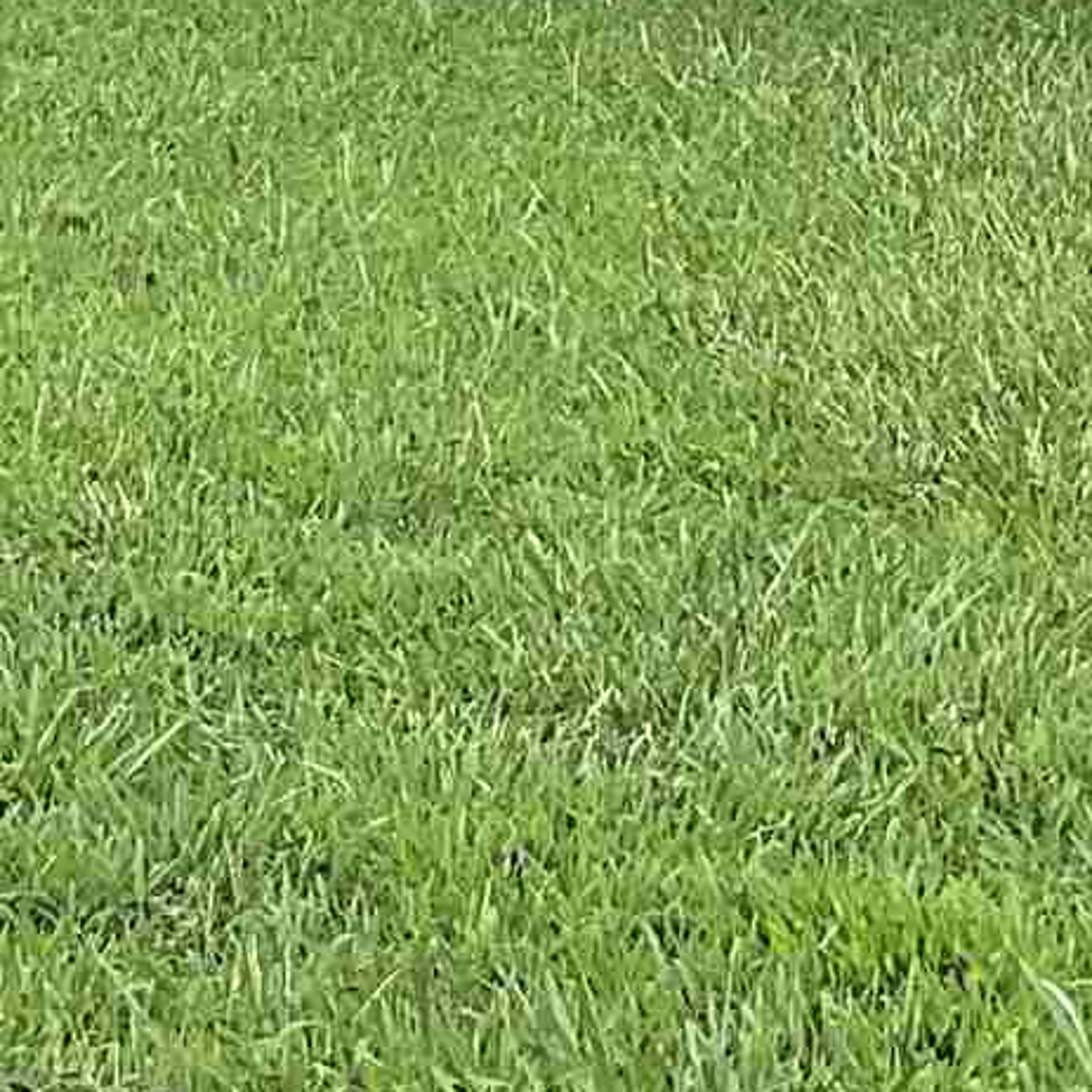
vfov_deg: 9.7
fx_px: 6067
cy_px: -934
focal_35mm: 170
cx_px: 491
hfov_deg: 10.3
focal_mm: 3
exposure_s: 1/409
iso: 16
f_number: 1.8
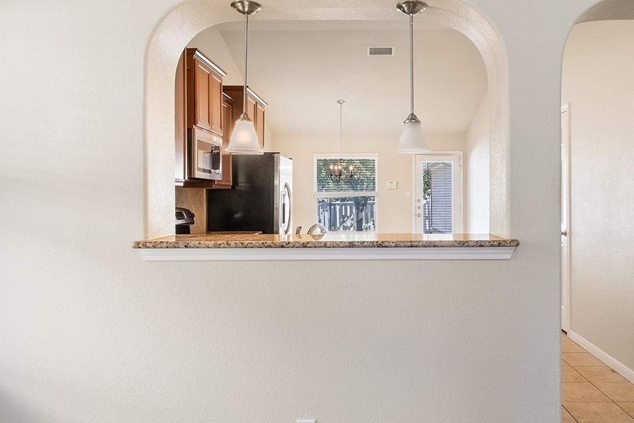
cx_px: 367
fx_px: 493
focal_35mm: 28
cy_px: 207
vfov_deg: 46.4
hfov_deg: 65.1
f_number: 8
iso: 160
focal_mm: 10
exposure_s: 1/250
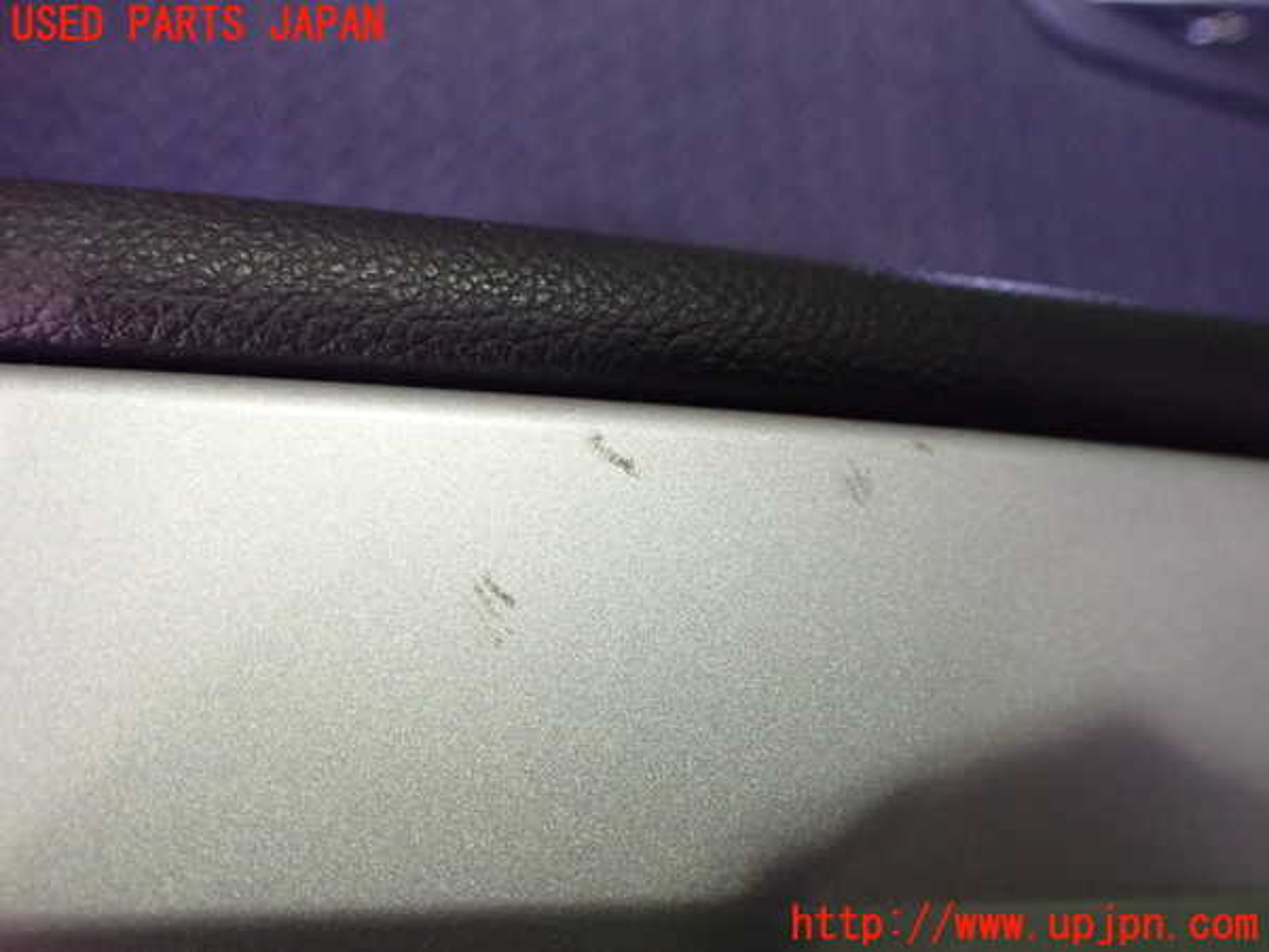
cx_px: 634
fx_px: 1100
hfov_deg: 60.0
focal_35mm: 30
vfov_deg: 46.8
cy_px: 476
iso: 1250
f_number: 2.3
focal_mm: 5.4
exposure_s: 1/30
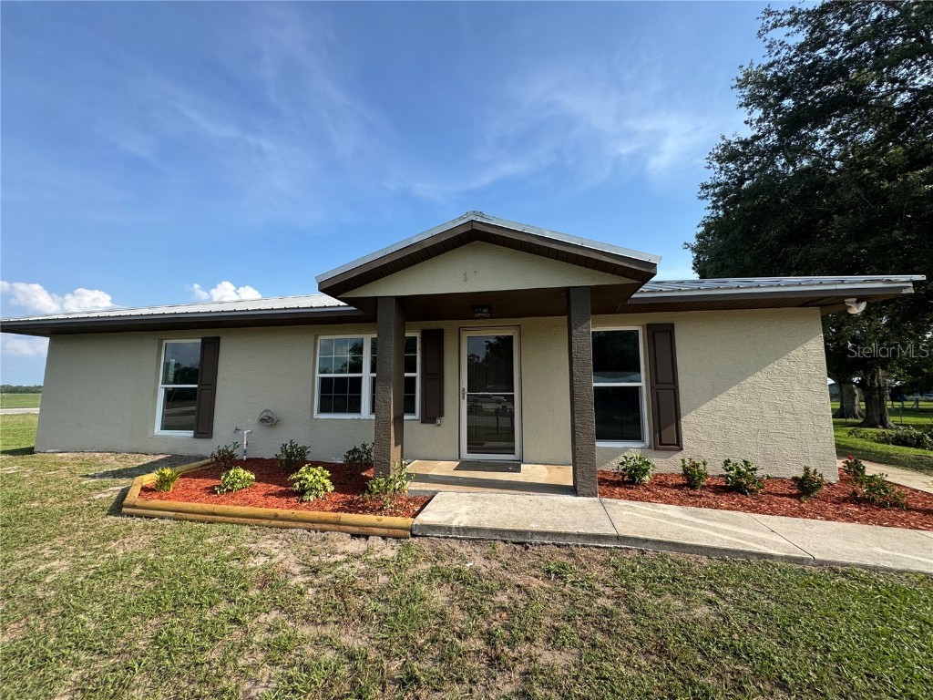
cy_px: 350
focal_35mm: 14
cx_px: 466
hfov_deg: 102.1
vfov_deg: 85.7
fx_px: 377
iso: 50
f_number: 2.2
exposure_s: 1/993
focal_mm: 2.22
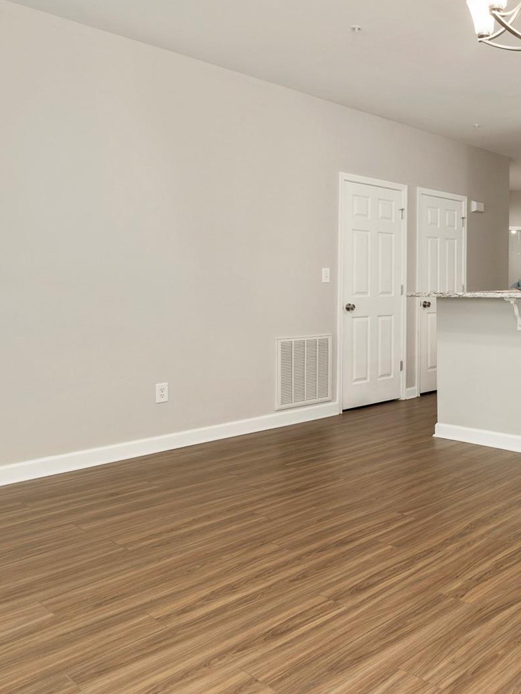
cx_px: 459
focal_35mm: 32
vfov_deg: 56.6
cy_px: 303
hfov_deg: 41.1
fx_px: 642
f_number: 6.3
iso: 320
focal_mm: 17
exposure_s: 1/5
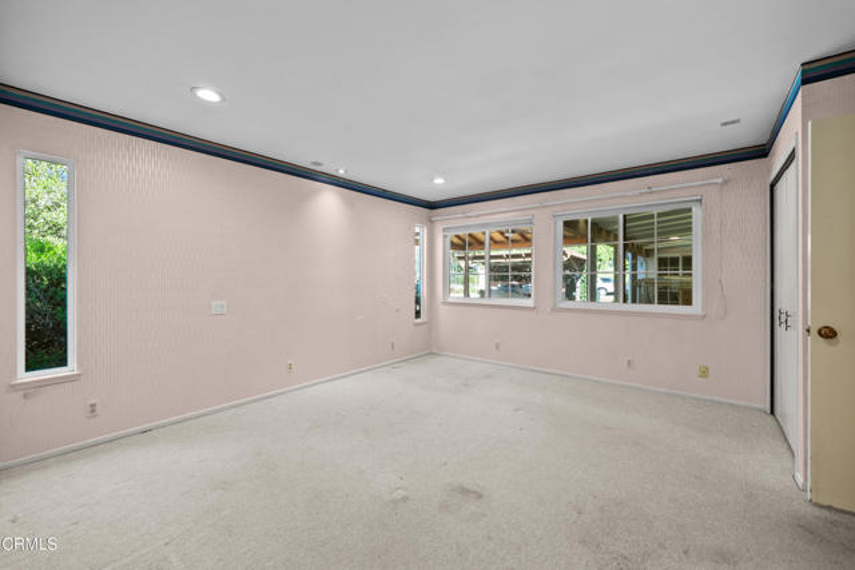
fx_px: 333
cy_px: 285
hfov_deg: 104.2
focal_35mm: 14
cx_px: 428
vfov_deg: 81.2
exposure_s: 1
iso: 100
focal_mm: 14
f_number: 9
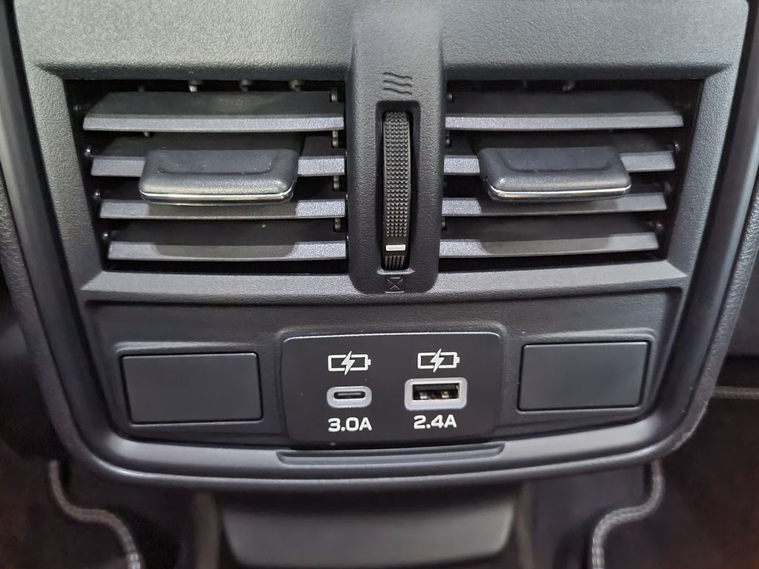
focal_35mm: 26
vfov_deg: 53.1
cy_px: 284
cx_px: 380
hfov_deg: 67.3
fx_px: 570
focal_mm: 5.4
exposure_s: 1/8
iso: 2000
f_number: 1.8
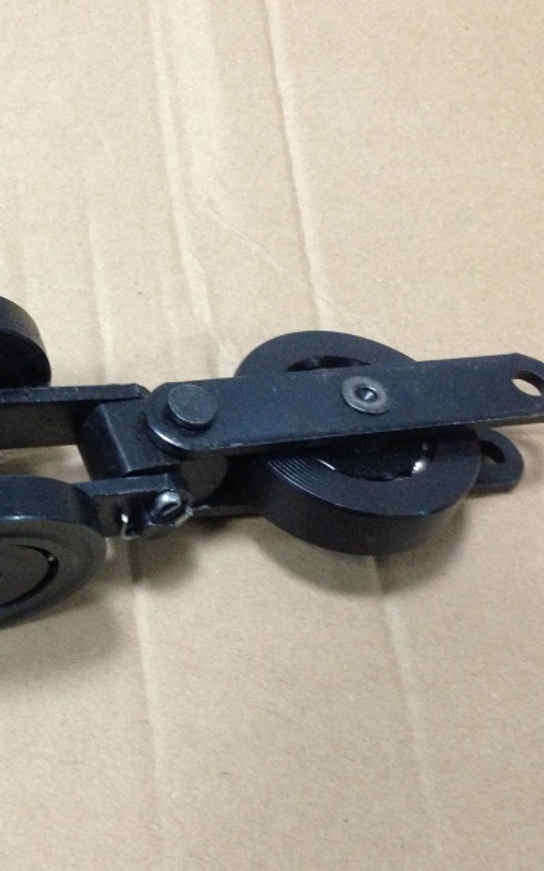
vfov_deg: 42.6
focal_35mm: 47
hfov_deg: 26.7
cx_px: 76
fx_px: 1115
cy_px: 438
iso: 500
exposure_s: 1/17
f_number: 2.4
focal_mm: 4.13
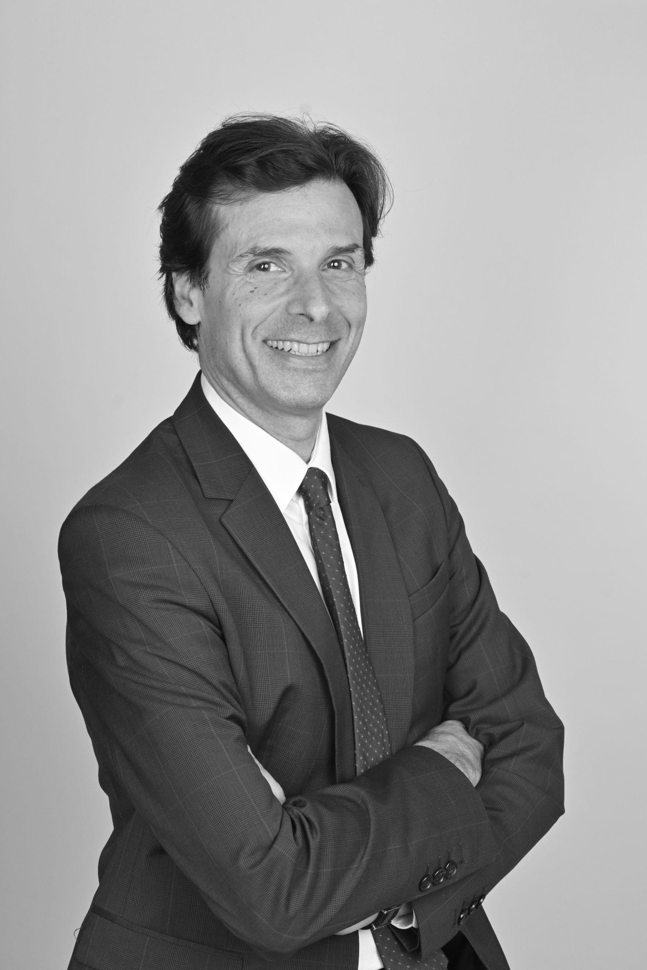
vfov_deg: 30.5
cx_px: 324
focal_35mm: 66
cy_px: 485
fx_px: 1779
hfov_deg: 20.6
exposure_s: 1/100
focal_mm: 44
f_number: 9
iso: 200
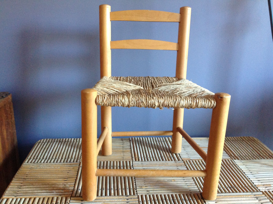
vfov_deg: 40.6
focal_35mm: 35
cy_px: 102
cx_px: 136
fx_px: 276
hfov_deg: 52.7
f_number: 2.4
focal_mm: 4.28
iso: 250
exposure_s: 1/15
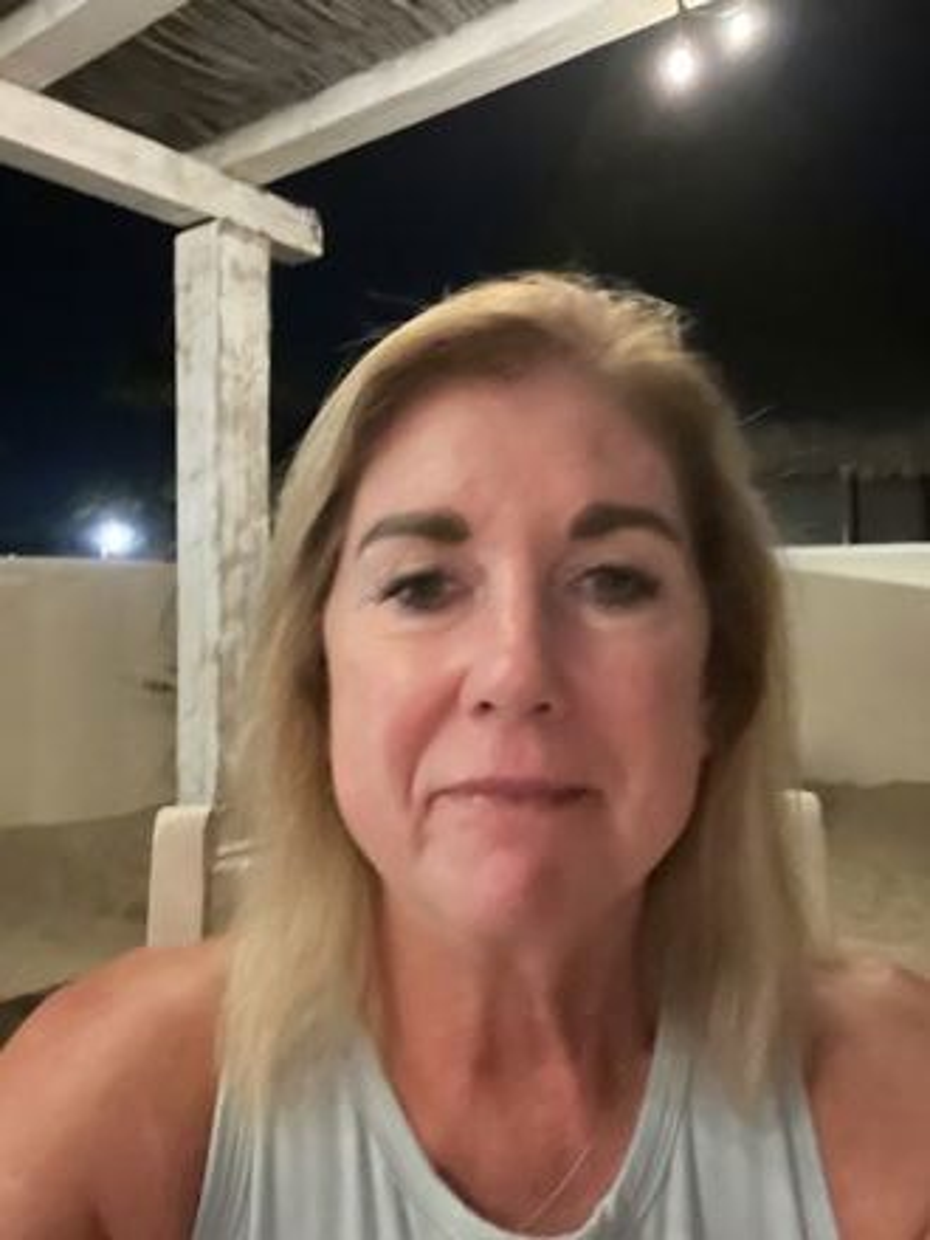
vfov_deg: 60.0
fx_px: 1075
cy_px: 620
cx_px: 465
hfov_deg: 46.8
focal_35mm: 30
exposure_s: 1/15
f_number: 2.2
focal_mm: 2.71
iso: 1600
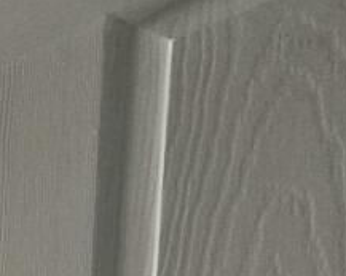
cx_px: -435
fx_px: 614
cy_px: 509
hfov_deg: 16.5
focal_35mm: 60
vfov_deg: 18.9
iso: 50
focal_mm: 2.2
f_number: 2.2
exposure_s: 1/370
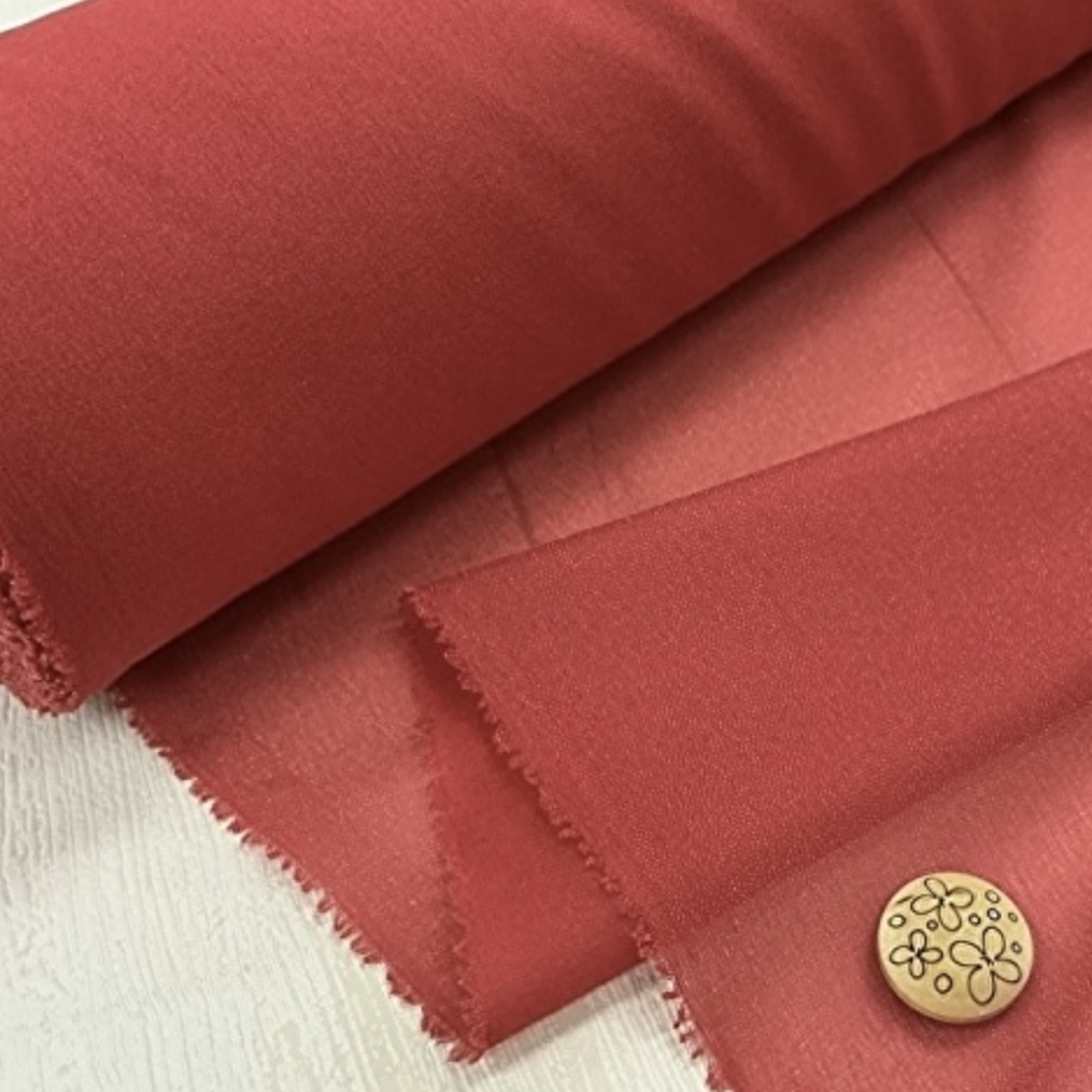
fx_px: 1249
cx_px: 582
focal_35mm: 35
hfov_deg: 47.2
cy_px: 543
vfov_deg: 47.2
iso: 100
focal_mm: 3
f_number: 1.8
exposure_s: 1/60
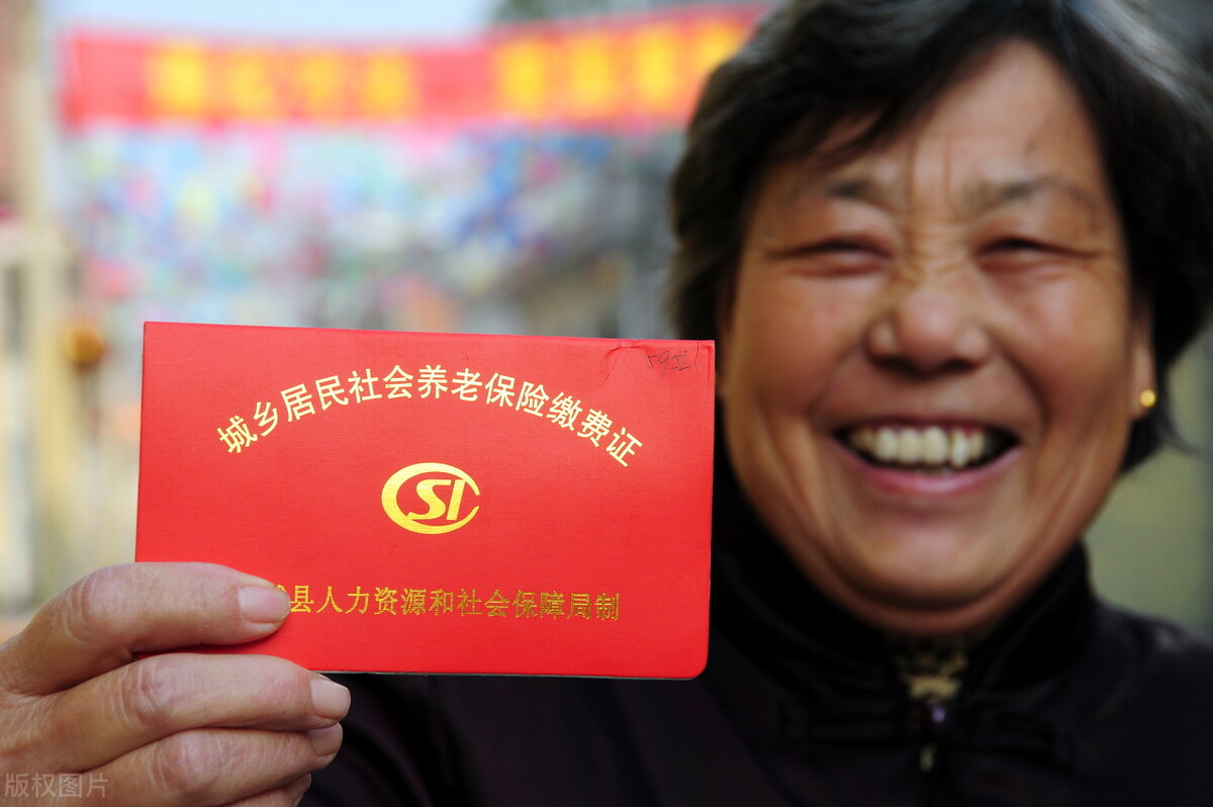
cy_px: 404
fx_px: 3787
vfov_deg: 12.2
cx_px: 606
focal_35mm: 112
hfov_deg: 18.2
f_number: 8
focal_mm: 75
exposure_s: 1/250
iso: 200
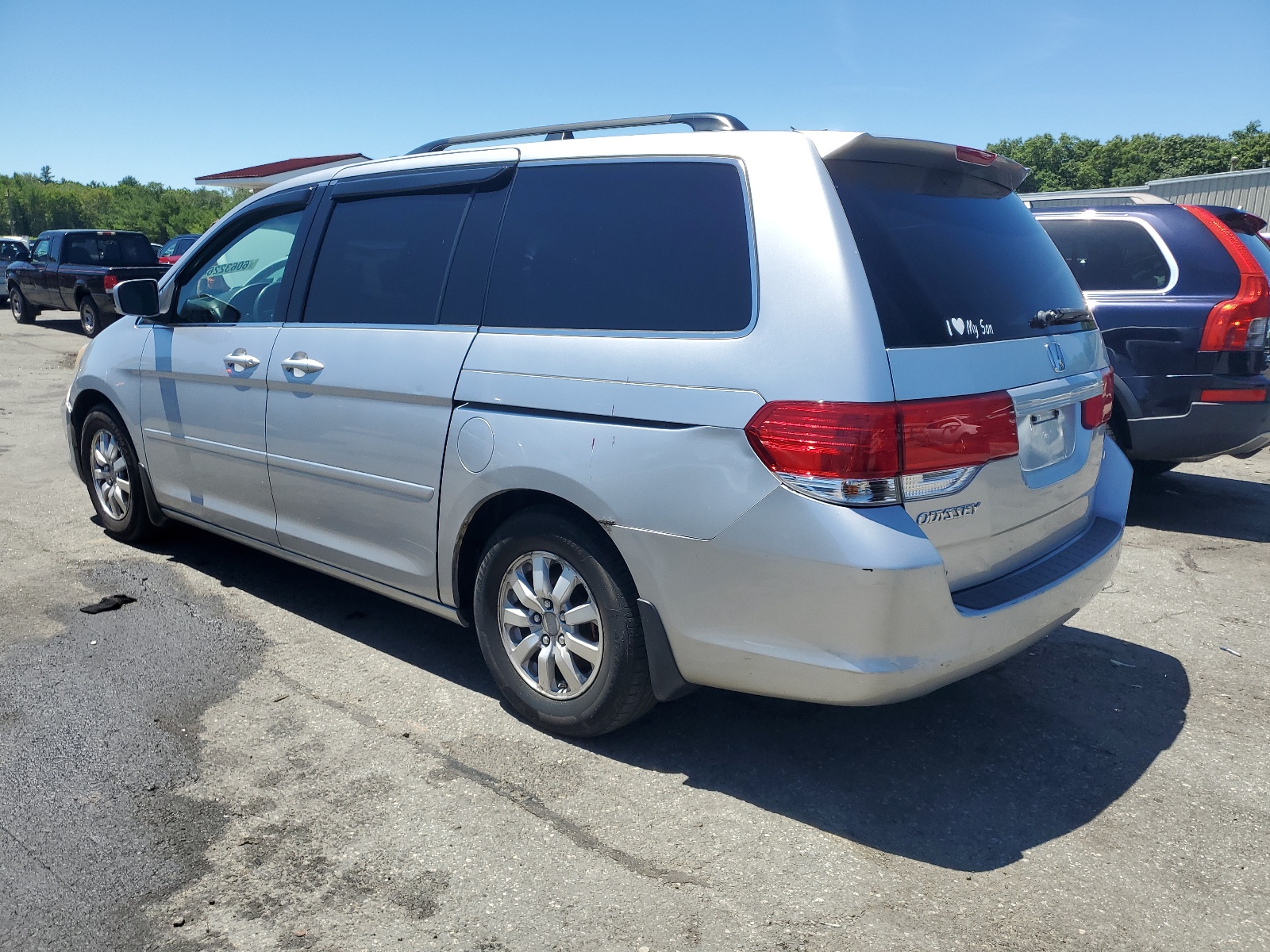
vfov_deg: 53.1
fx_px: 954
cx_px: 635
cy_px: 476
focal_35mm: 26
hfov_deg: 67.3
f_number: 1.5
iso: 50
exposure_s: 1/2500
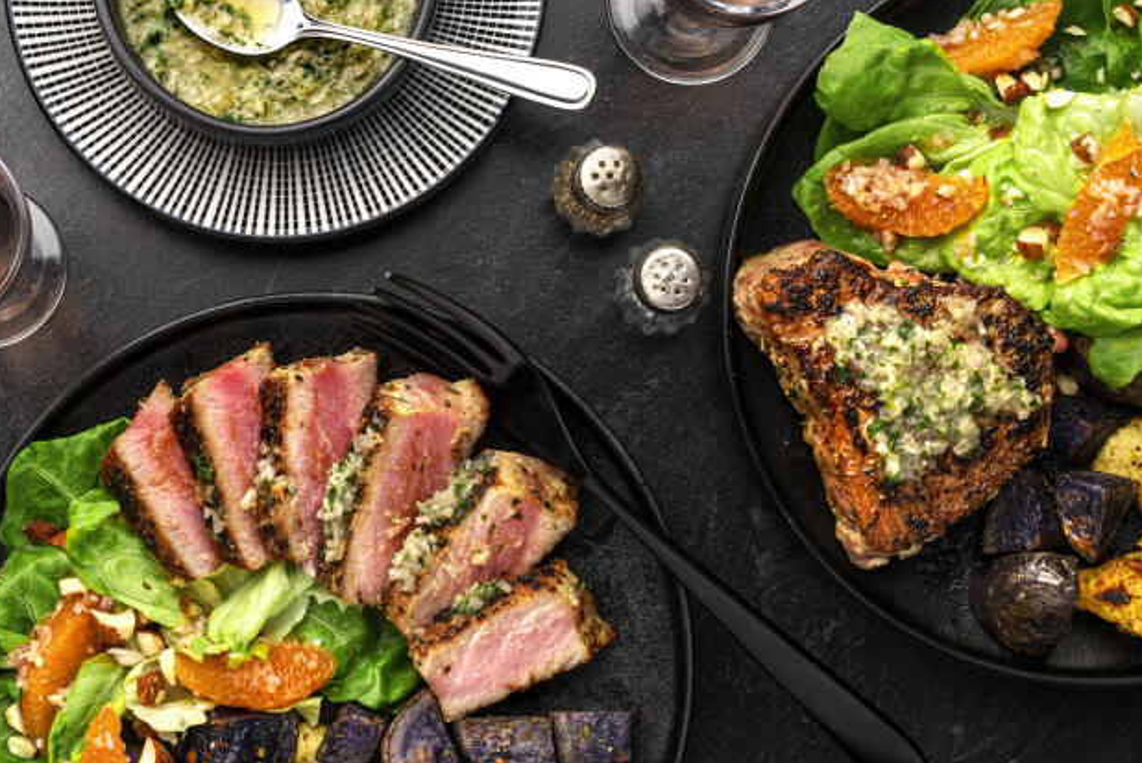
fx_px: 2413
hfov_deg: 26.5
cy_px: 548
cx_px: 373
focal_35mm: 76
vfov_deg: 17.9
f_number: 16
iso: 200
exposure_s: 1/200
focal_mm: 50
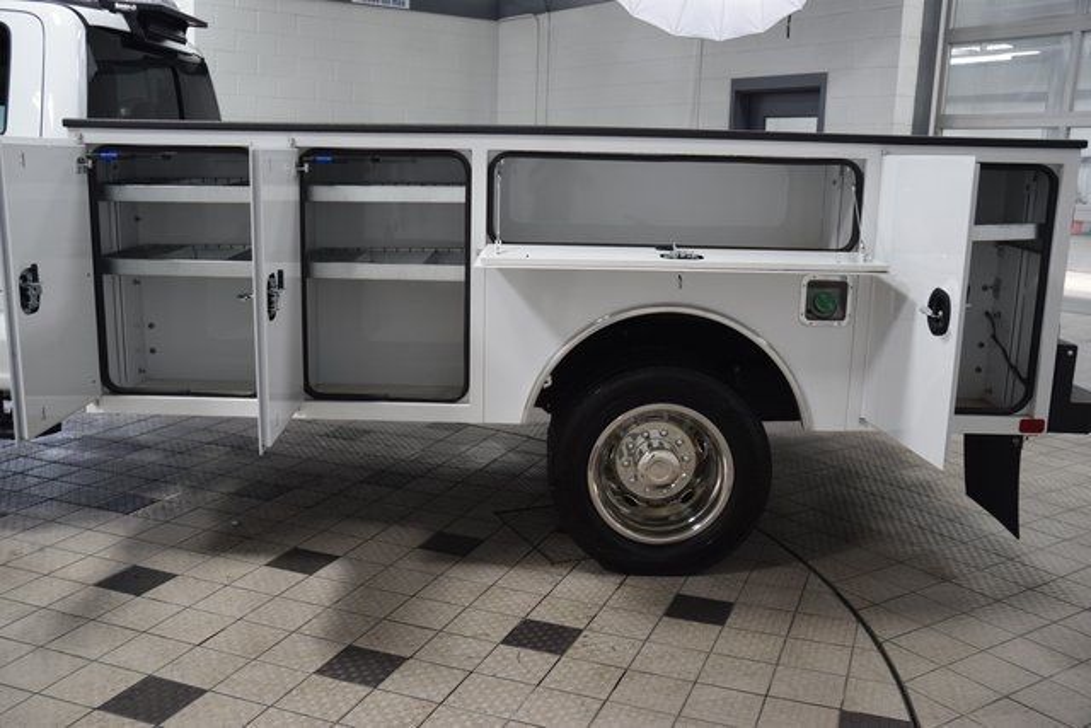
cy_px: 364
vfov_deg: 36.9
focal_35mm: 36
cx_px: 546
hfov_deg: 53.1
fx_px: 1091
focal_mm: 24
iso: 720
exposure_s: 1/60
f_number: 4
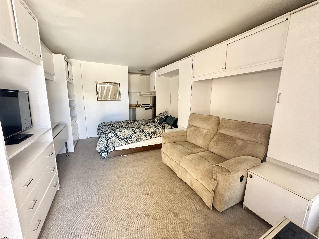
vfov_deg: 85.7
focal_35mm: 14
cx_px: 160
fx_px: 129
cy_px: 120
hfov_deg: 102.1
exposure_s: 1/99
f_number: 2.2
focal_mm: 2.22
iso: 200
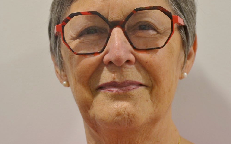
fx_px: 724
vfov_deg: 11.4
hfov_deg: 18.1
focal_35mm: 115
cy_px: 75
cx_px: 115
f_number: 5
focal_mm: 50
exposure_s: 1/30
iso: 400
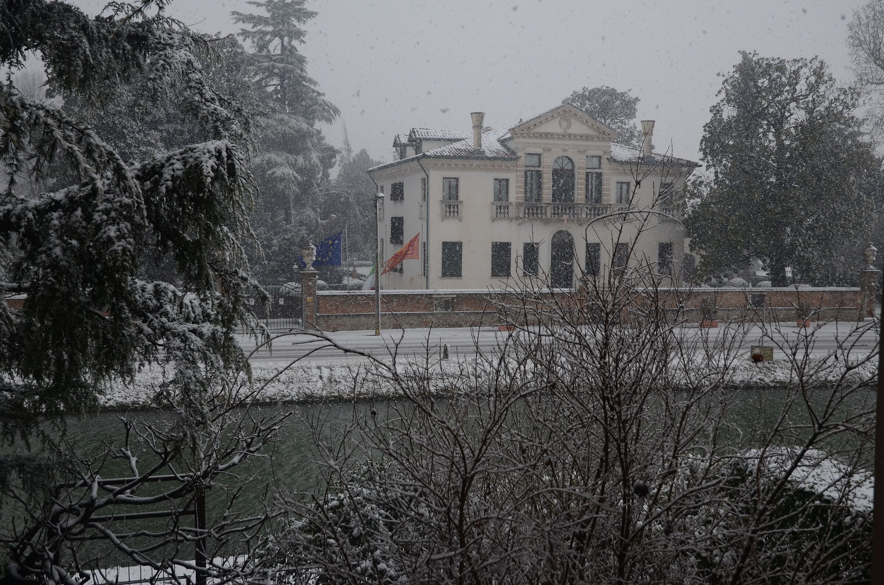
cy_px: 292
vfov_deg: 36.7
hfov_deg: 53.2
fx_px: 882
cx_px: 442
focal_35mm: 36
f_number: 7.1
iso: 250
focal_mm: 24
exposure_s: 1/250
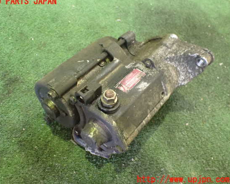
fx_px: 218
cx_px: 106
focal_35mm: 32
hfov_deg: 55.6
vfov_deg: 45.8
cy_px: 91
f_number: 2.3
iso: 1250
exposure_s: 1/30
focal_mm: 5.4
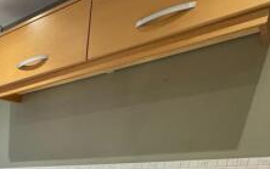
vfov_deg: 25.8
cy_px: 243
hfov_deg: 35.2
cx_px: -78
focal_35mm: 39
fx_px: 287
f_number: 2.2
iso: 250
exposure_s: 1/50
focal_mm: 2.22
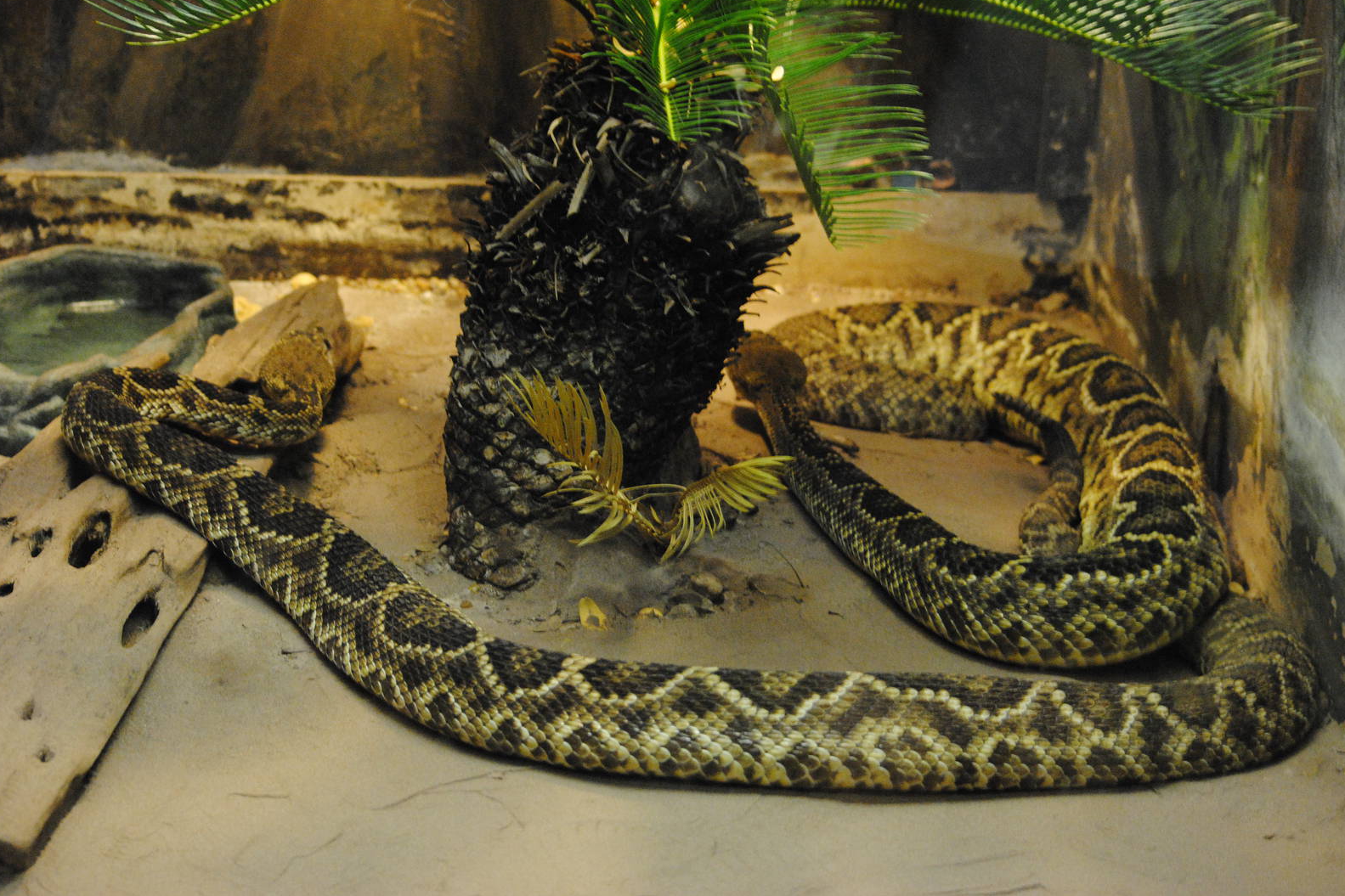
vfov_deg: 16.4
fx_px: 3119
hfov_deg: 24.3
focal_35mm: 84
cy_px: 442
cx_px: 670
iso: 1400
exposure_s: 1/30
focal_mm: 55
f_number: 4.5
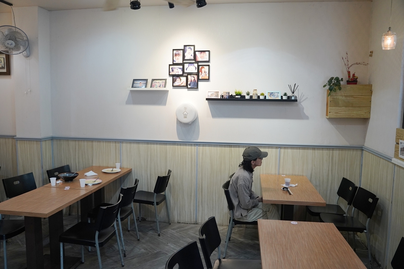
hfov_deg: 65.5
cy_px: 134
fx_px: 314
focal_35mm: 28
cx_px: 202
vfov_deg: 46.4
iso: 1600
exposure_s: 1/160
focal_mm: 28
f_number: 3.2
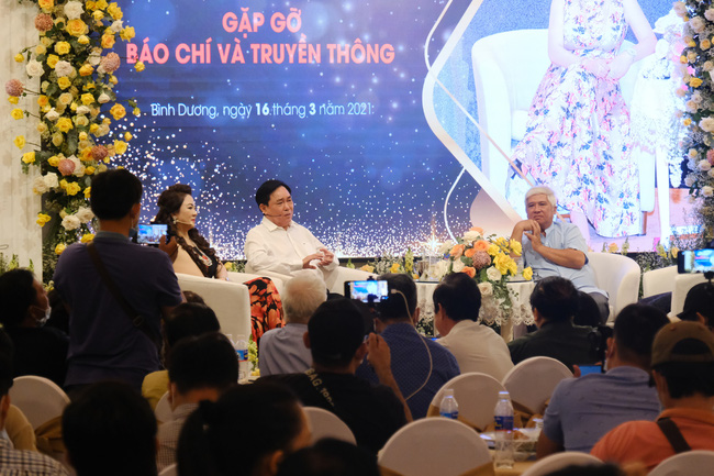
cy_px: 238
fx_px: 2776
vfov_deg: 9.8
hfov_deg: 14.7
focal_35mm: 140
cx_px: 357
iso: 6400
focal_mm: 93.2
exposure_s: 1/58
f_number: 5.6
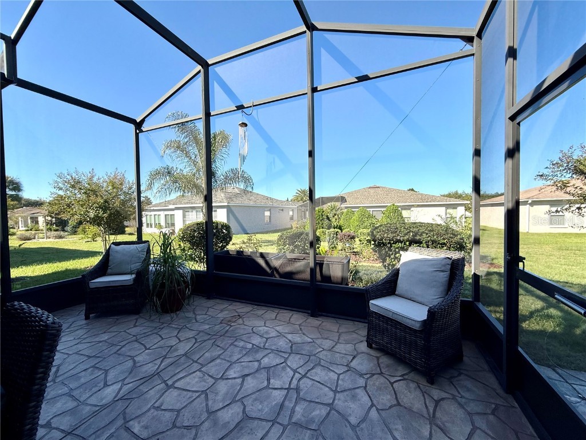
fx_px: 237
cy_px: 220
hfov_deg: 102.1
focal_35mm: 14
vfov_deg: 85.7
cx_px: 293
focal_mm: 2.22
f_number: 2.2
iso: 50
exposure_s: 1/531
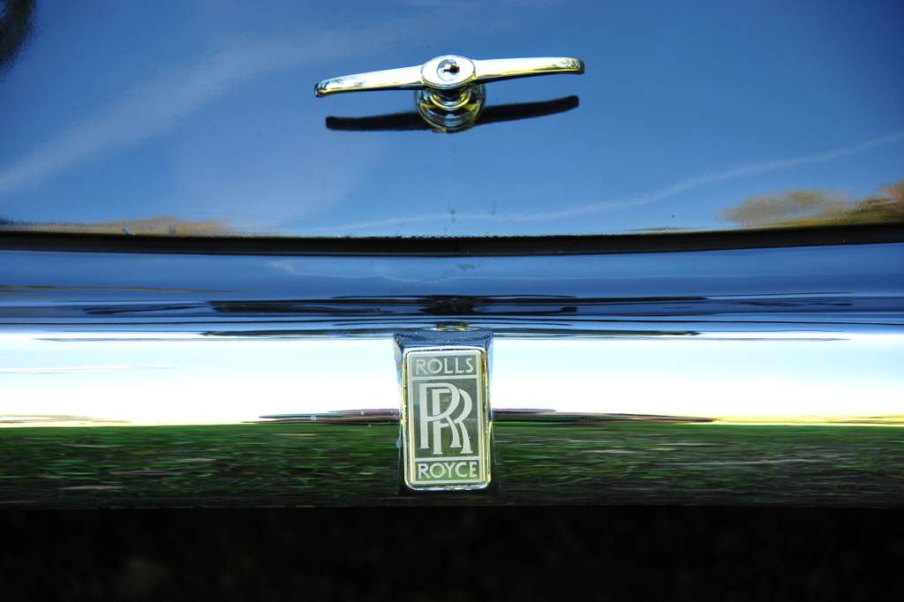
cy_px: 301
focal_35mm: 125
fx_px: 3138
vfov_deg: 11.0
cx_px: 452
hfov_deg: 16.4
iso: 400
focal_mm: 125
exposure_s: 1/50
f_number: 6.3
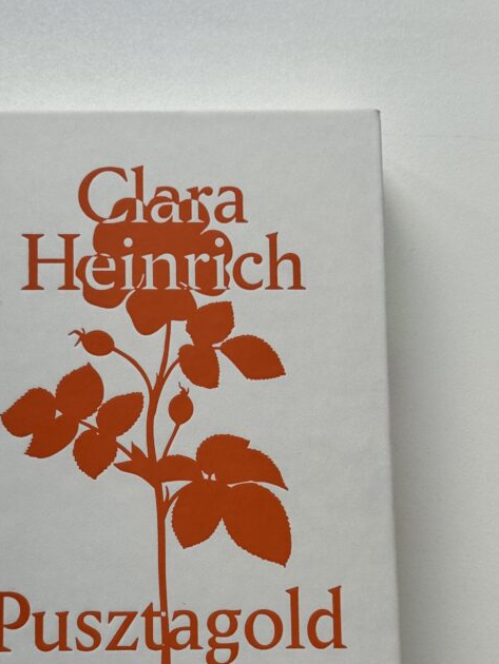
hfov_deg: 18.9
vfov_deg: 24.8
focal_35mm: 78
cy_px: 458
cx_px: 175
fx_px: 1498
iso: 50
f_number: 1.78
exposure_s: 1/139
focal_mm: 6.76
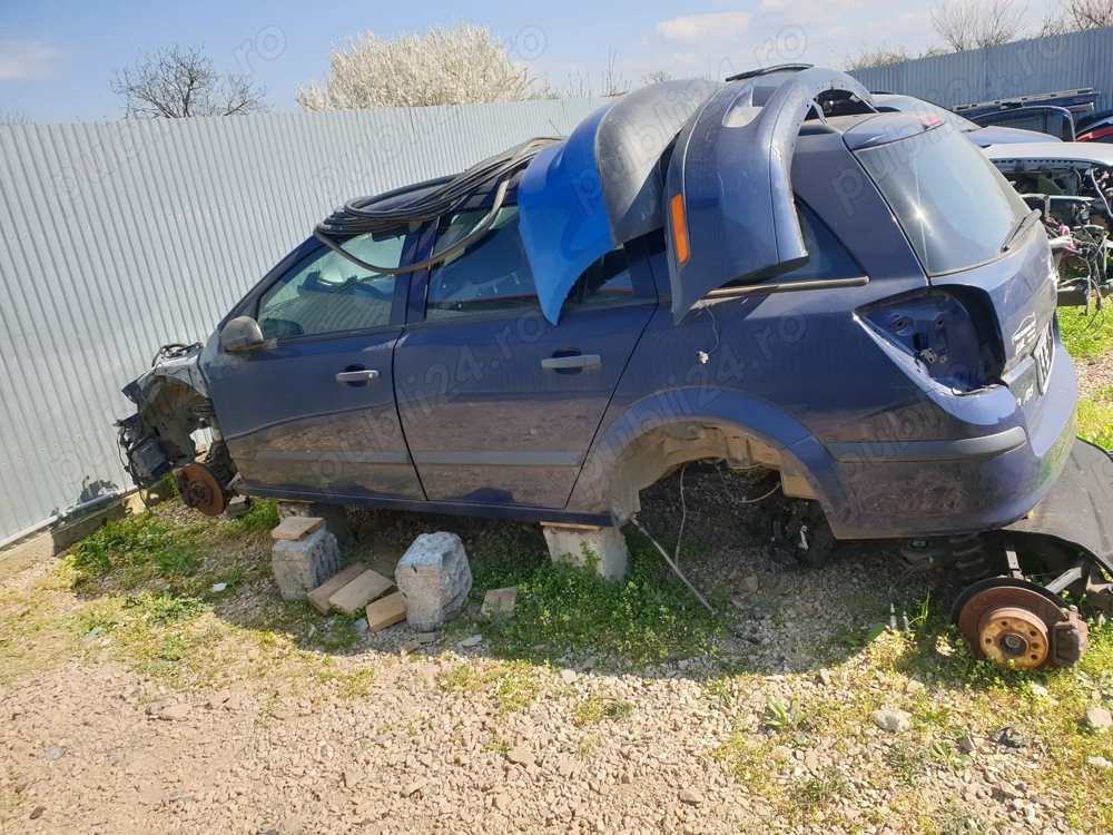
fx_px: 836
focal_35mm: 26
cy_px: 418
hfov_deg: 67.3
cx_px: 556
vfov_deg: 53.1
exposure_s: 1/777
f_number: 2.4
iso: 50
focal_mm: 4.3
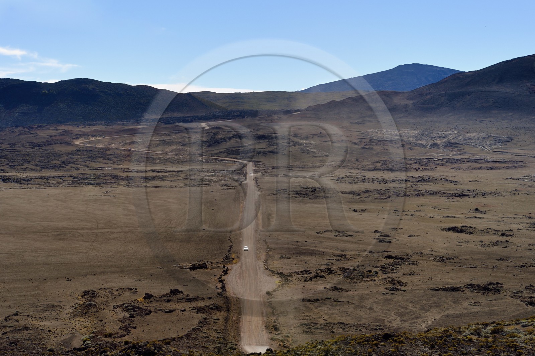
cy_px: 178
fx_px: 1039
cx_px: 268
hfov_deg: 28.9
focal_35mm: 70
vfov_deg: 19.4
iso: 200
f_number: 16
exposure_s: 1/250
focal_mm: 70
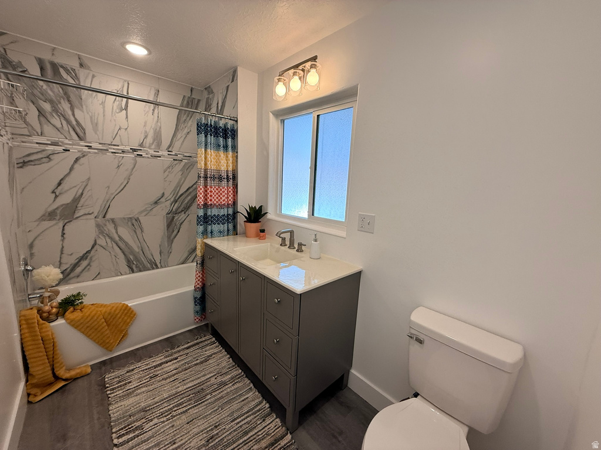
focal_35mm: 14
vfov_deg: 85.7
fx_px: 243
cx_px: 300
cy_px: 225
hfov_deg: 102.1
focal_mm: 2.22
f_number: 2.2
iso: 64
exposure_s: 1/120
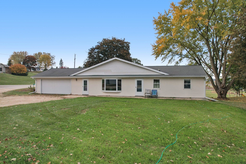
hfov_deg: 78.6
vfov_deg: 57.2
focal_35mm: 22
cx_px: 123
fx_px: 150
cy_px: 82
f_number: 2.8
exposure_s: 1/1600
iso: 110
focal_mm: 8.4
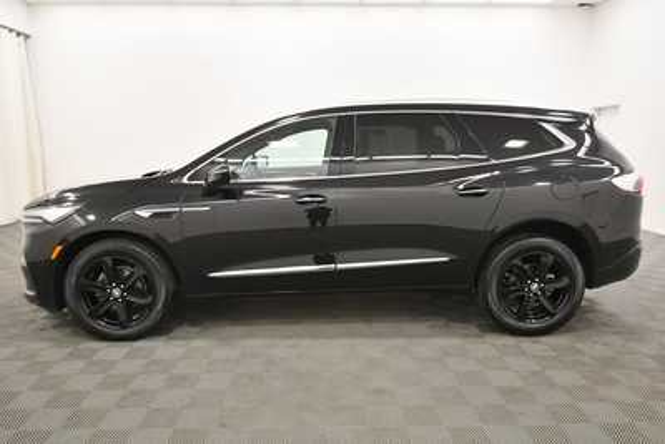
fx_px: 462
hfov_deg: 71.5
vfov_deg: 51.3
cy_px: 222
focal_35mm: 25
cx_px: 332
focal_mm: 17
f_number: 5.3
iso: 1250
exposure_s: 1/125
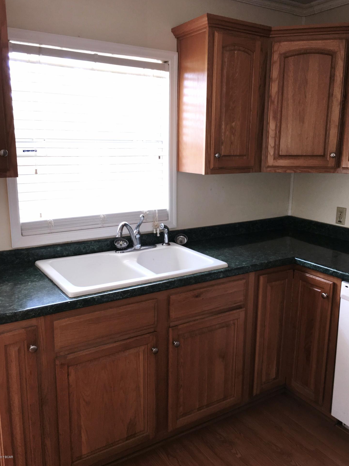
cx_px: 174
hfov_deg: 46.8
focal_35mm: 30
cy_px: 231
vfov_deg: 60.0
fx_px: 403
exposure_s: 1/30
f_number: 2.2
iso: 40
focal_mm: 4.15
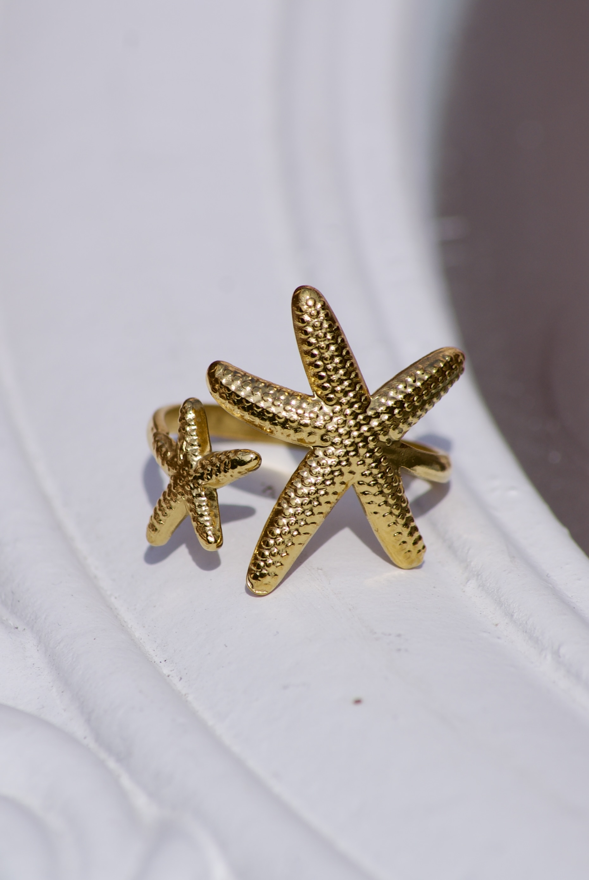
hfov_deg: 4.6
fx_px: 7341
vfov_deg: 6.9
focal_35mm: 300
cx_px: 294
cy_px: 440
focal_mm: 200
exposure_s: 1/320
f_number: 11
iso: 100
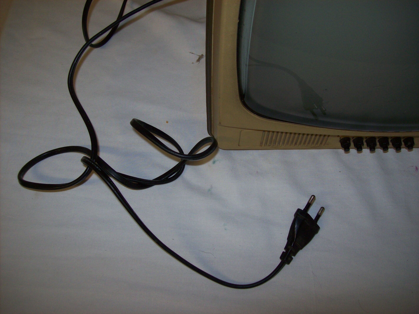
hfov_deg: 51.4
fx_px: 436
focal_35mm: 36
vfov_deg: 39.6
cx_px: 210
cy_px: 157
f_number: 2.7
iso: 80
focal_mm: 6
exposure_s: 1/64
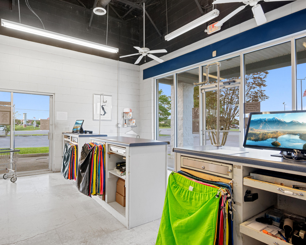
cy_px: 123
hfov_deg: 79.6
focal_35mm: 20
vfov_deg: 68.1
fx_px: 181
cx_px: 126
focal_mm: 17
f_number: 8
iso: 1600
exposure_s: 1/20
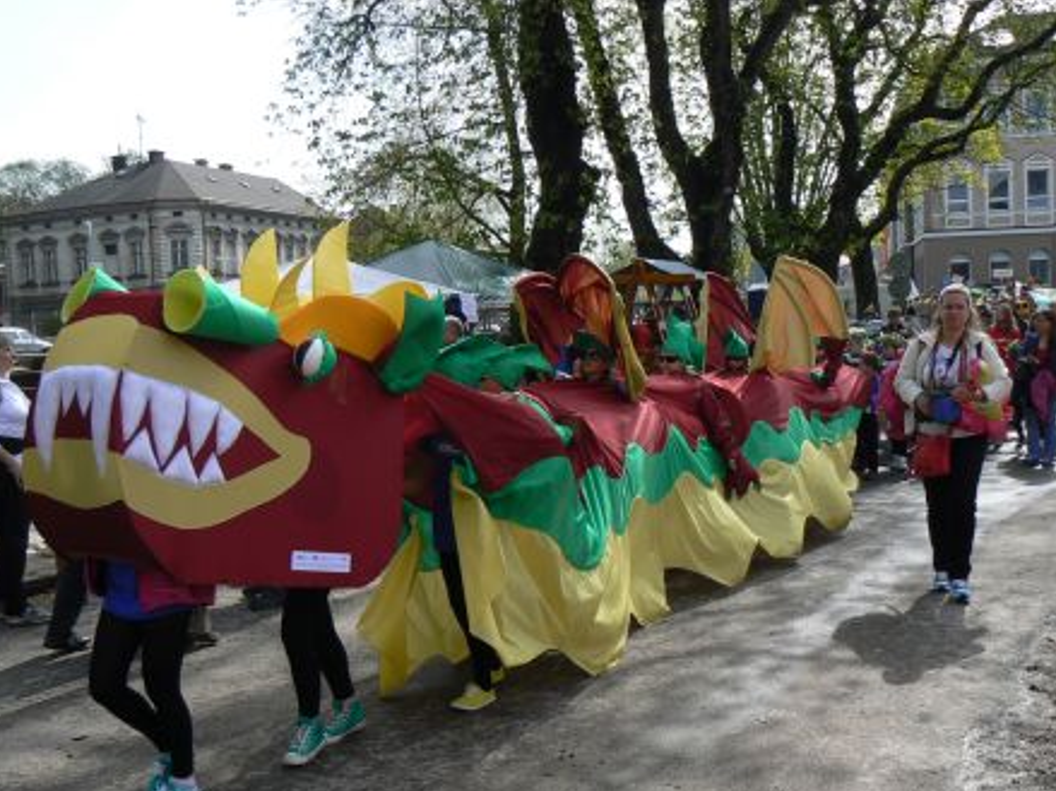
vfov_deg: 35.1
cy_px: 448
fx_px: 1250
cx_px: 505
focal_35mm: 41
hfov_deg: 45.8
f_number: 5.6
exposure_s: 1/400
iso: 80
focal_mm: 6
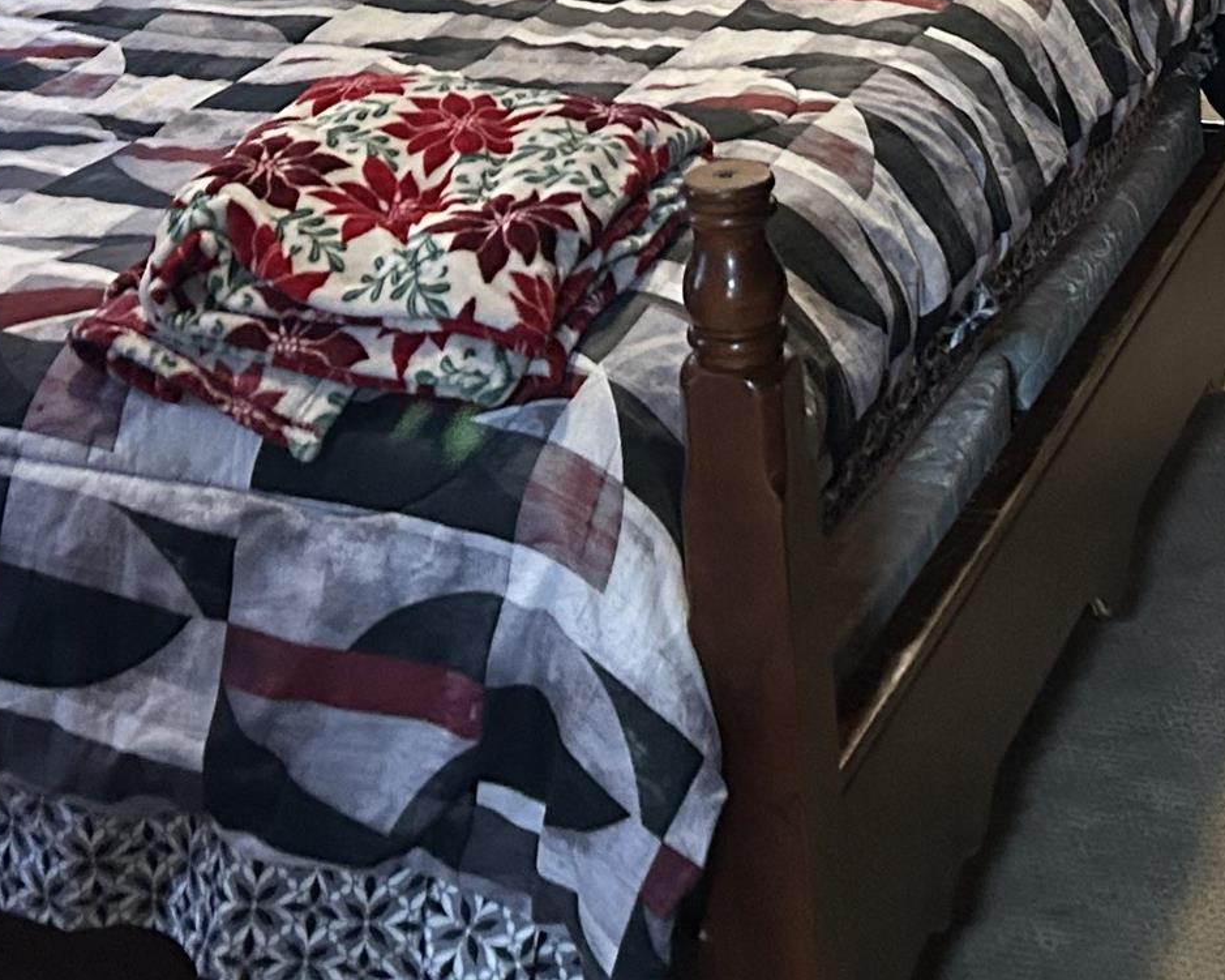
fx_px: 3009
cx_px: 712
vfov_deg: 16.9
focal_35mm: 83
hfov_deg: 23.0
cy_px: -438
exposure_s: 1/40
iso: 500
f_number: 1.5
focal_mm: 5.7
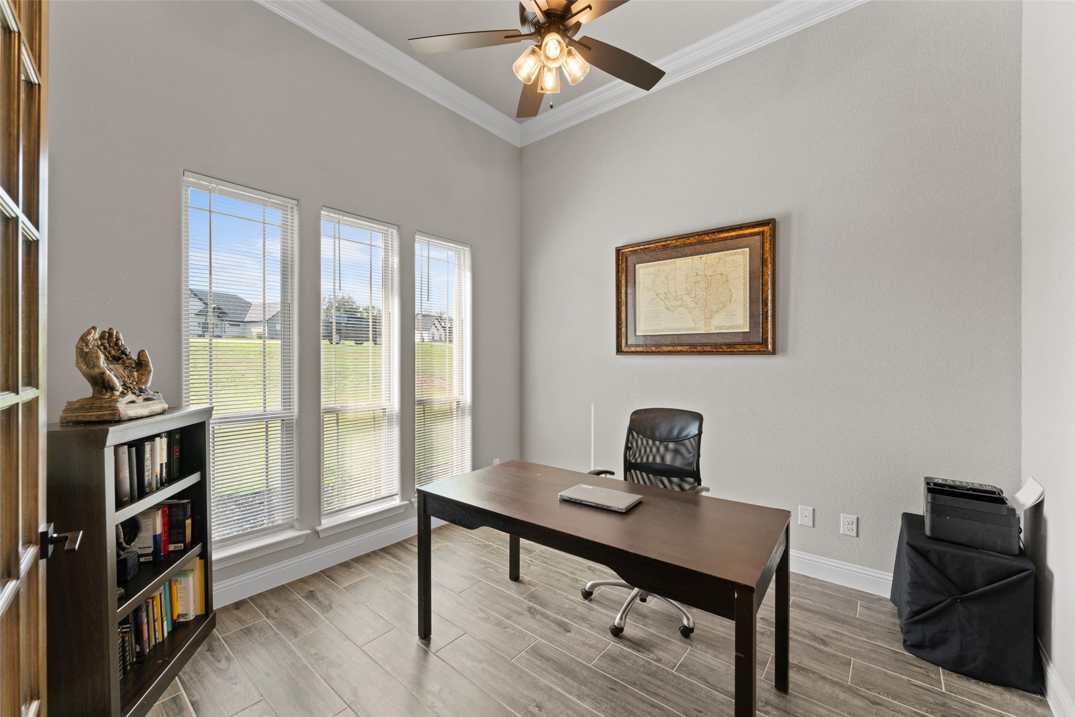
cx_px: 538
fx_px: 418
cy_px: 358
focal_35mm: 14
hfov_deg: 104.2
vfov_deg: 81.2
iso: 640
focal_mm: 14
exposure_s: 1/20
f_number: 9
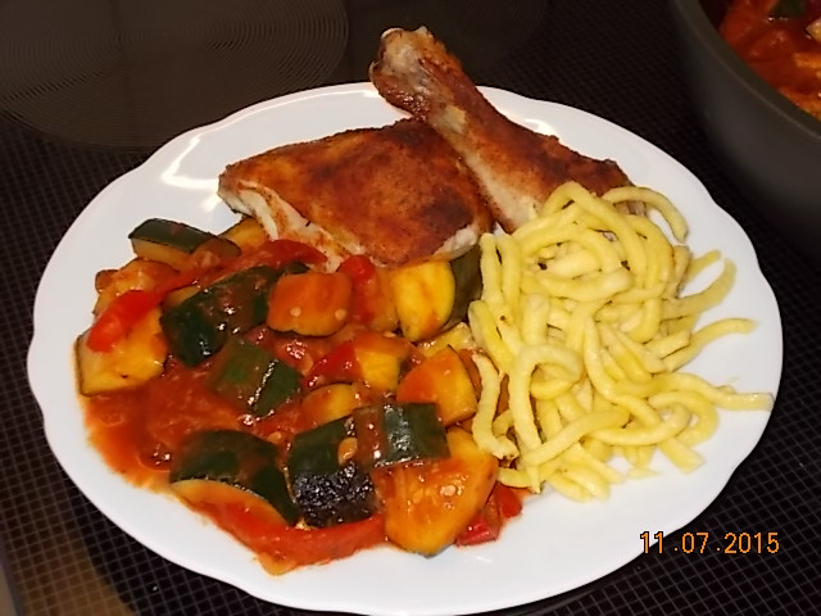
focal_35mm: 58
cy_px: 308
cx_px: 410
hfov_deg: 33.2
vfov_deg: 25.2
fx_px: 1376
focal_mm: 10.3
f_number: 4.9
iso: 200
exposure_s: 1/30
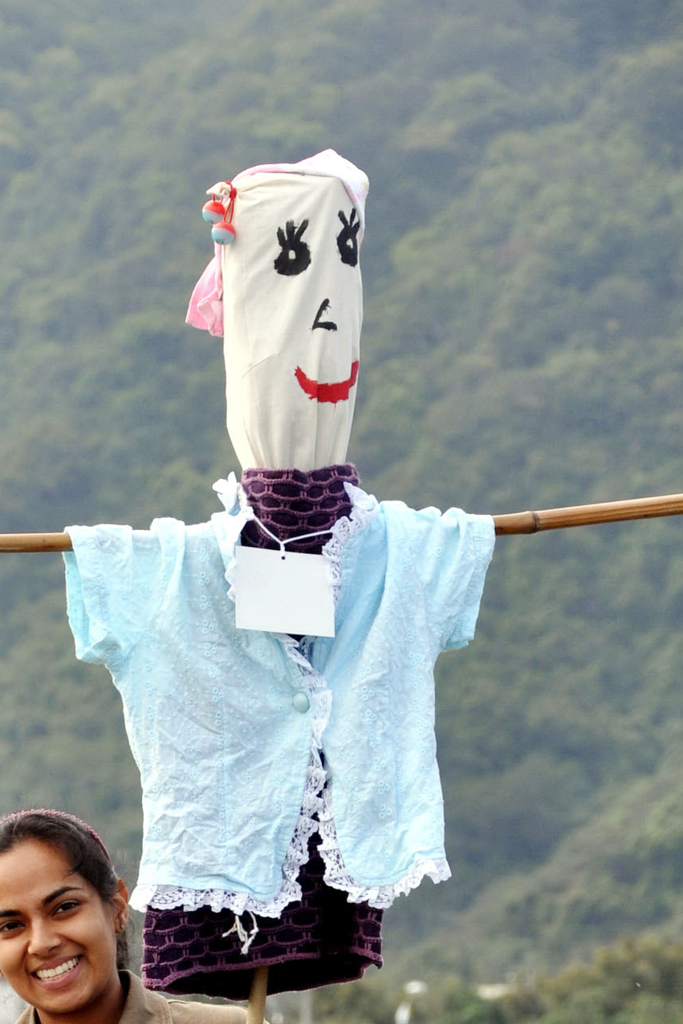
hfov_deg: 4.6
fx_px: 8516
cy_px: 1169
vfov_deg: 6.8
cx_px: -76
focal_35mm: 299
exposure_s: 1/250
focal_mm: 85
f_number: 8
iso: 200
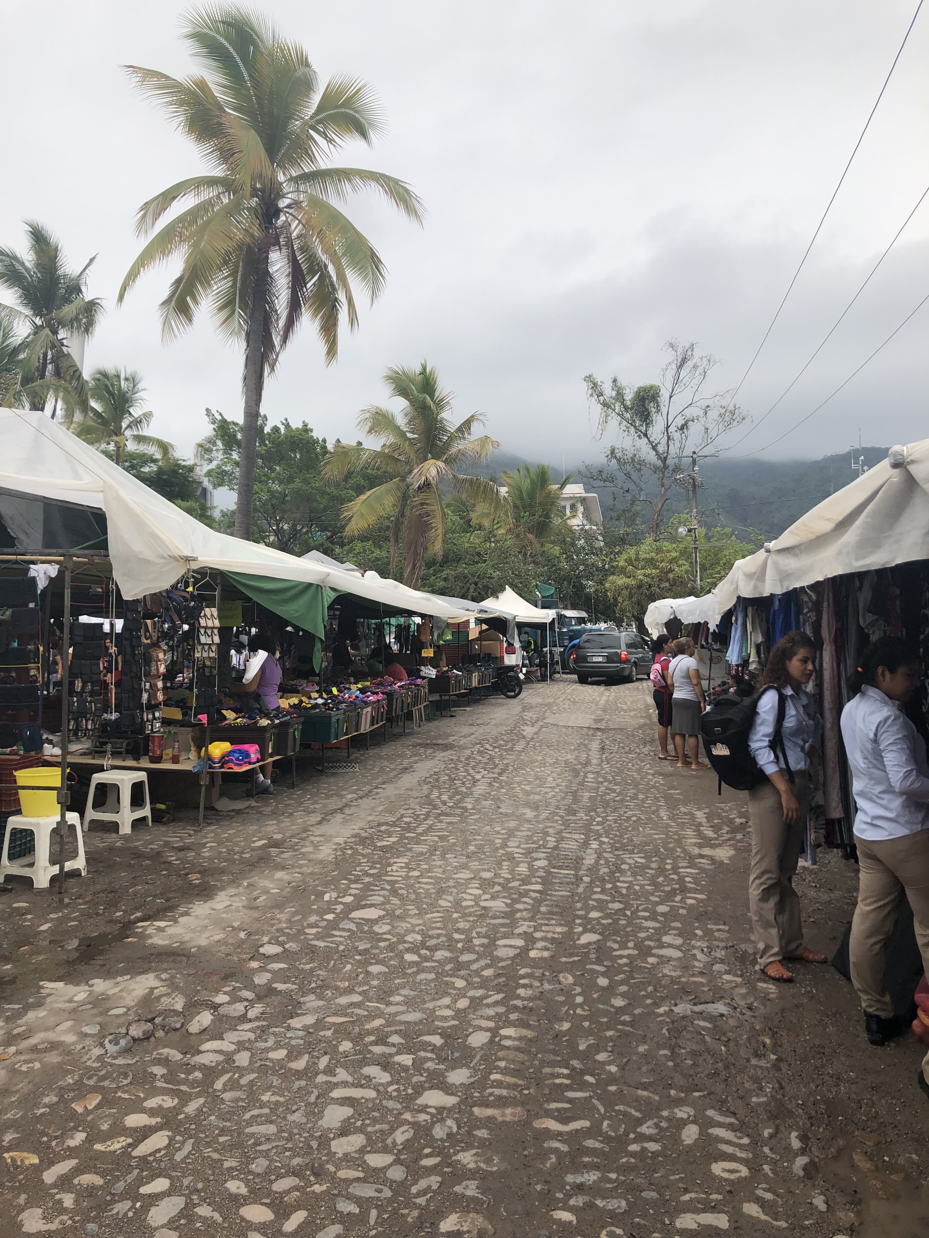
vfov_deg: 63.4
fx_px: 1002
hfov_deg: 49.7
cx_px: 464
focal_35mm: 28
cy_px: 619
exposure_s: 1/1200
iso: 20
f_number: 1.8
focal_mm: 3.99
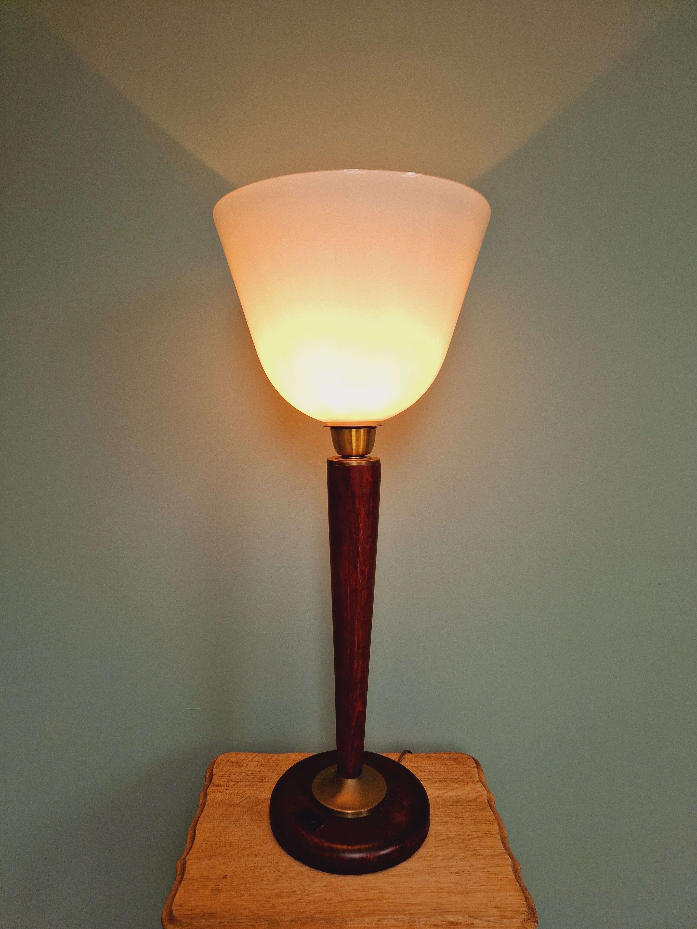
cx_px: 348
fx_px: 617
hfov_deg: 58.9
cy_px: 464
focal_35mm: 23
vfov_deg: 73.9
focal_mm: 5.4
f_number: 1.8
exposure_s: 1/100
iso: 50
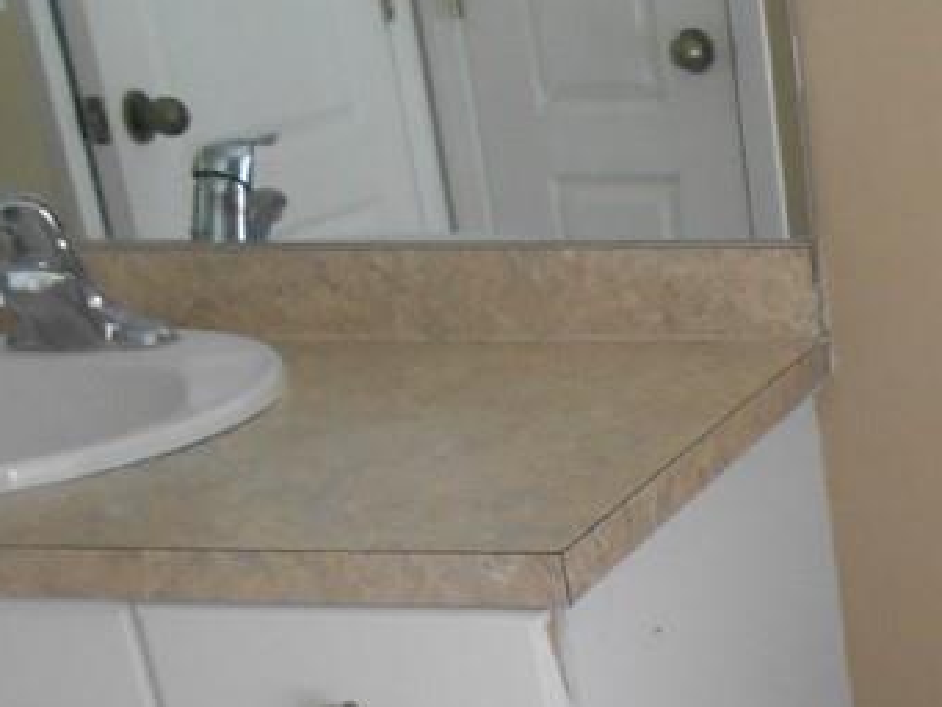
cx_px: 1210
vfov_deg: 18.0
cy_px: 831
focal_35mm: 78
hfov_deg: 22.5
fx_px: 2123
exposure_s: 1/30
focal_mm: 4.6
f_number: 3.5
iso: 320
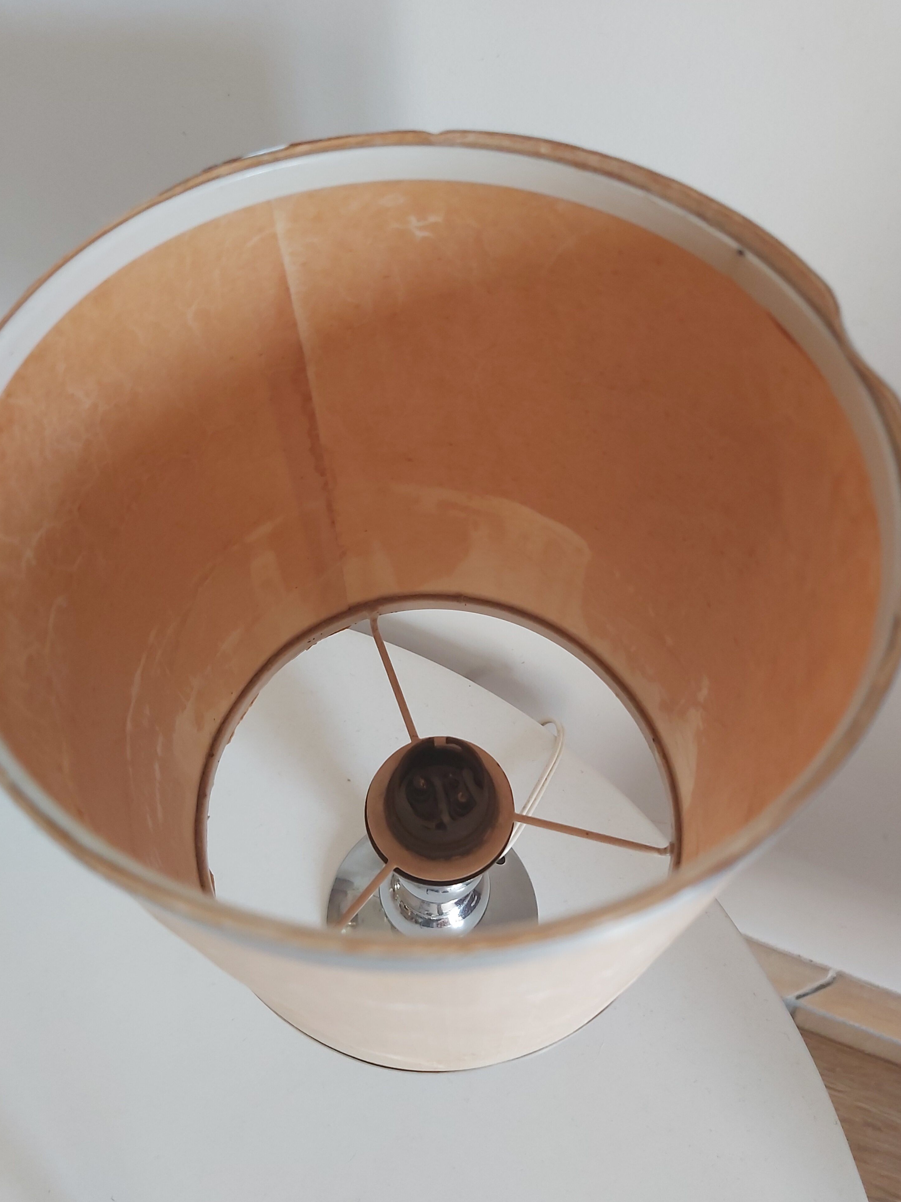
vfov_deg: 65.3
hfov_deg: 51.3
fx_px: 937
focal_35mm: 27
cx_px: 464
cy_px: 614
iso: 160
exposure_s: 1/60
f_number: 1.7
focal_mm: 3.92
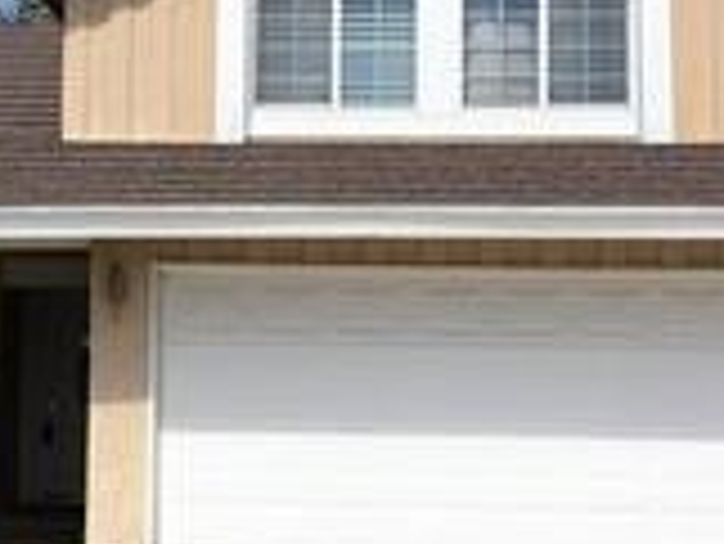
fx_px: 1695
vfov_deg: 18.2
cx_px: 234
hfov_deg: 24.0
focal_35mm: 81
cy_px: 241
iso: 25
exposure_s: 1/2564
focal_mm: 4.15
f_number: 2.2
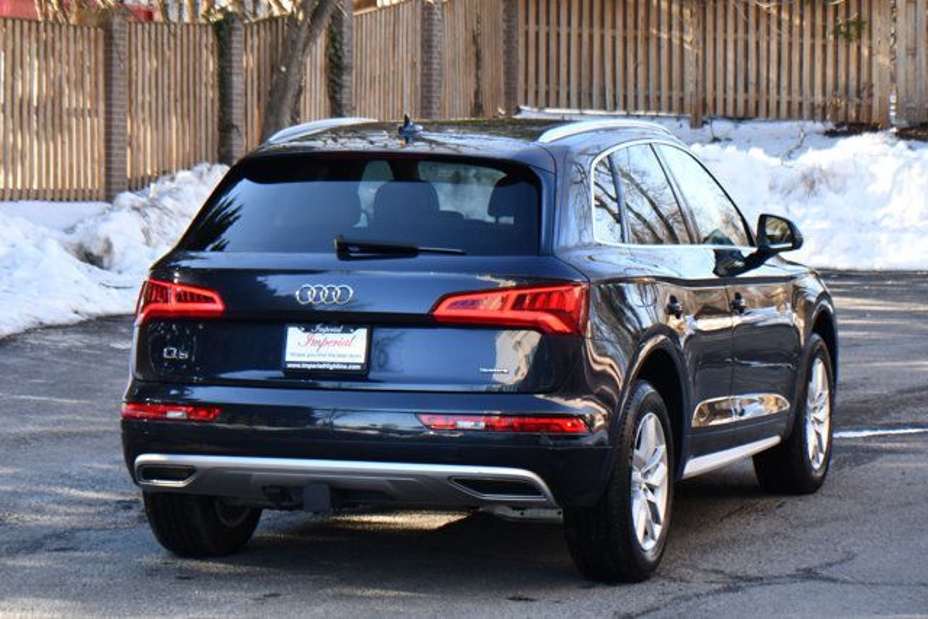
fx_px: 2888
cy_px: 310
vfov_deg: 12.2
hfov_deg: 18.3
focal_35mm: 112
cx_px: 464
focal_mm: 75
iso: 400
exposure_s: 1/250
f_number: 5.6
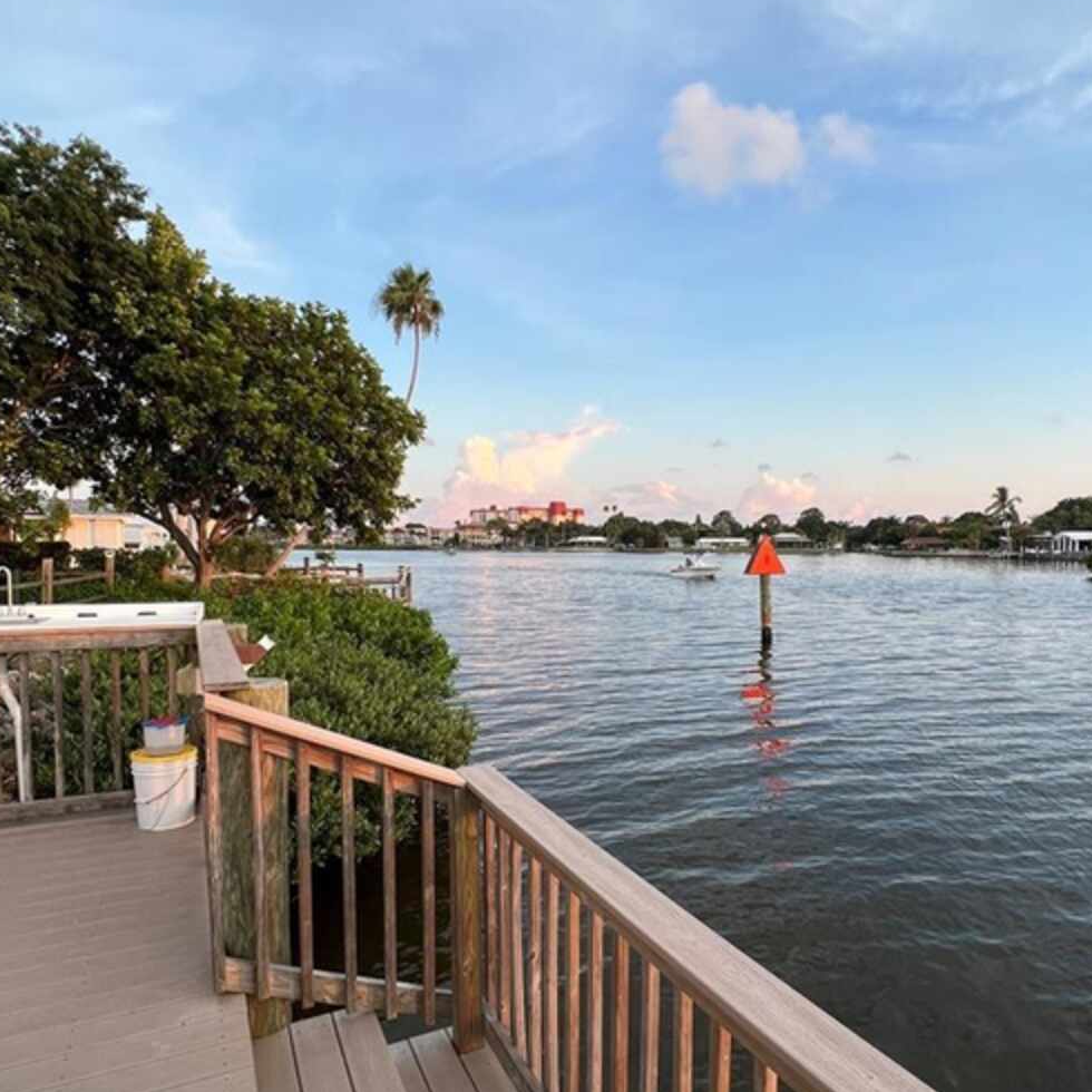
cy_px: 594
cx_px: 579
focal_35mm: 20
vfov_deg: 74.7
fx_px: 714
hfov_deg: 74.7
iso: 32
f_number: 1.8
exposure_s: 1/219
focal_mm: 1.57
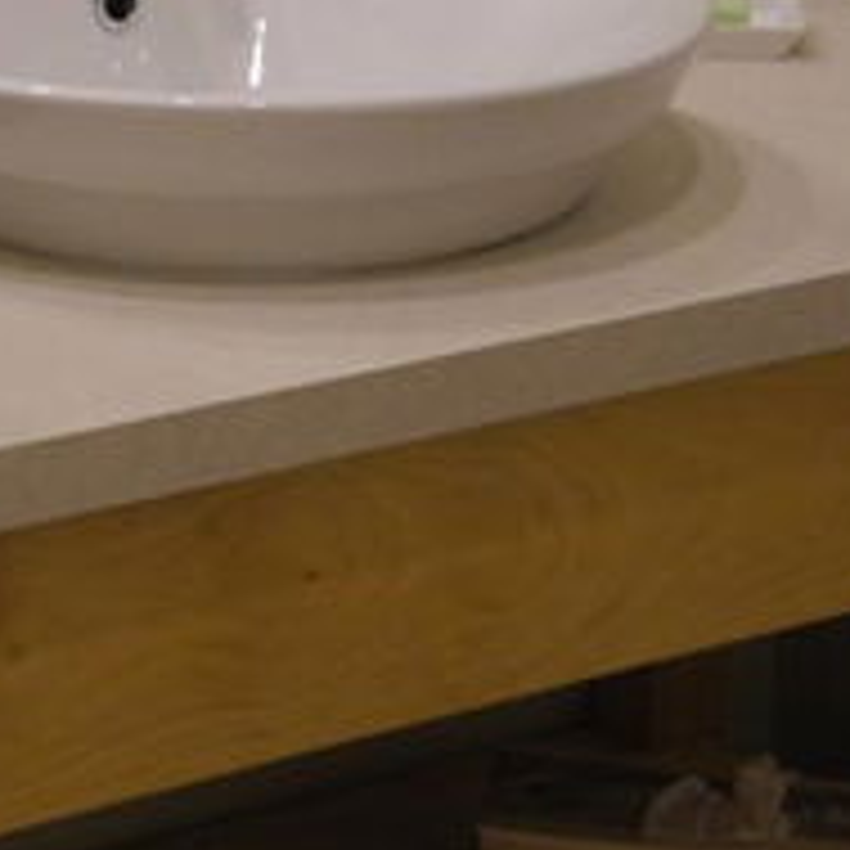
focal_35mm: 153
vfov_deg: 11.3
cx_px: -22
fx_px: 4250
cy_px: 85
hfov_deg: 11.3
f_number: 4
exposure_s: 1/30
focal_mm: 14.5
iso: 355
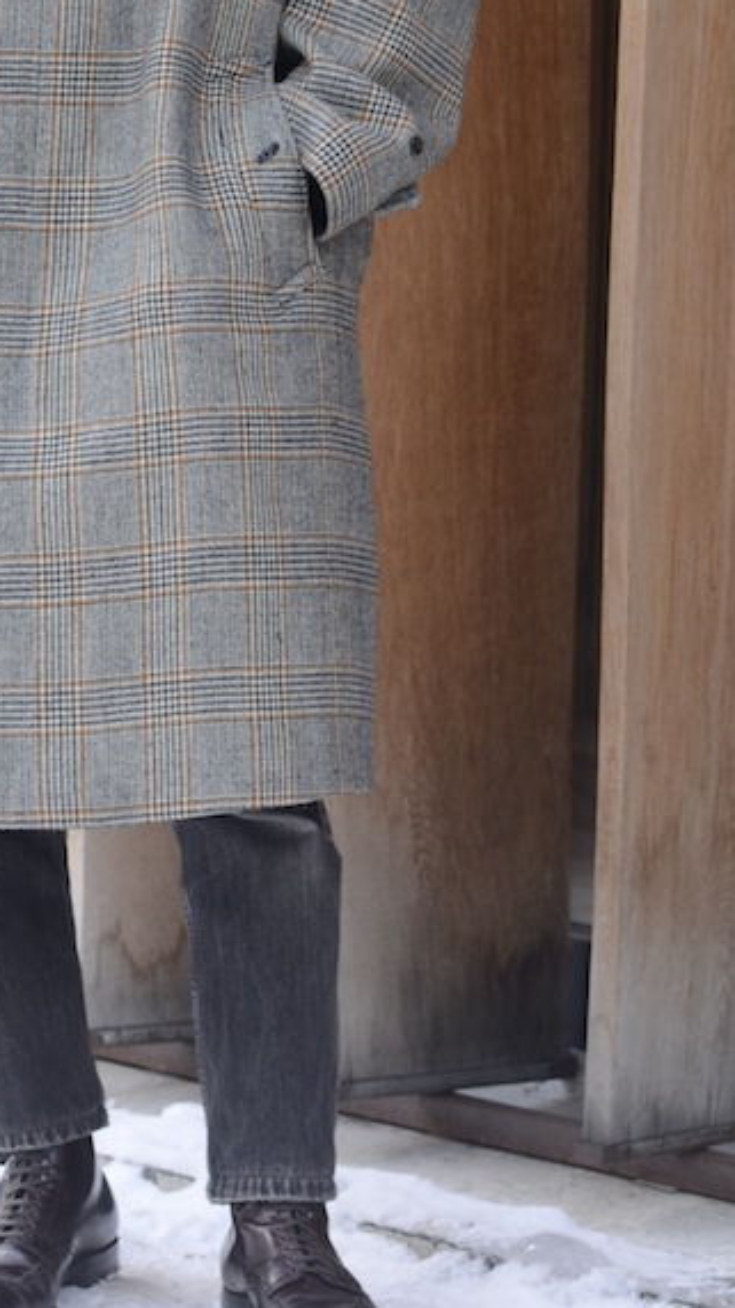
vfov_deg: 9.0
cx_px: 140
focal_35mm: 239
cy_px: 321
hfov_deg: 5.1
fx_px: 8282
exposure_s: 1/125
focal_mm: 85
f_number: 2.2
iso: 200
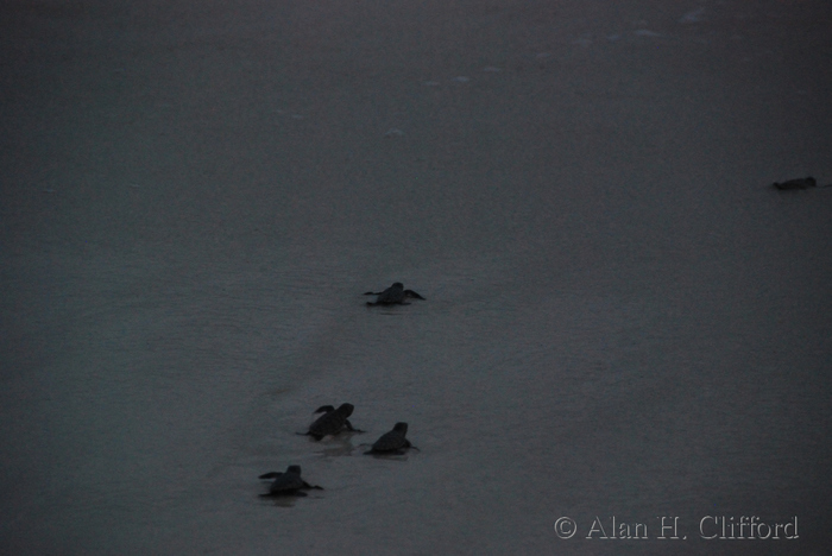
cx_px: 416
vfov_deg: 4.6
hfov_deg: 6.9
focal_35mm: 300
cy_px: 278
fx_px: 6939
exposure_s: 1/125
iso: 1600
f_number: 5.6
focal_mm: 200
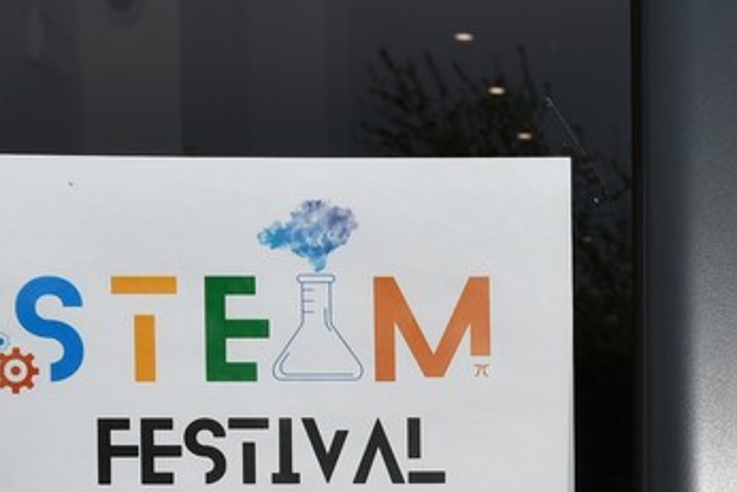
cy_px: 614
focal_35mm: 142
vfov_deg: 9.5
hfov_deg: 14.0
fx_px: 2908
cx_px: 886
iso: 100
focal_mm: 32
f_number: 11
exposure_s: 1/250
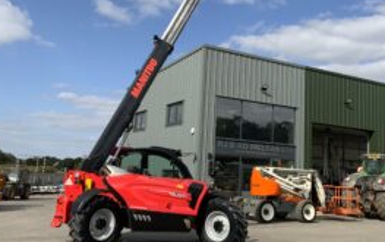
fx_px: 441
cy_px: 100
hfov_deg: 47.0
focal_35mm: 42
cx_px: 221
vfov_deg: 30.6
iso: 16
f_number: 1.8
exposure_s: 1/2538
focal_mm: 3
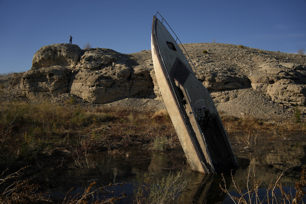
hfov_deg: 54.4
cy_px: 102
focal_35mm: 35
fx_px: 297
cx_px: 153
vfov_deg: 37.9
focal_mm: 35
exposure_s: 1/500
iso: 100
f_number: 8
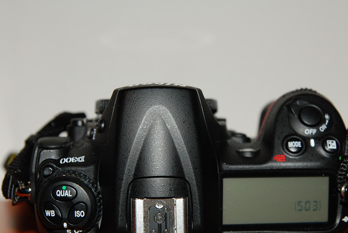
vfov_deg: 17.1
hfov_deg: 25.3
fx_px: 774
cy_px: 140
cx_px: 193
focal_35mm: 80
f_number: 5
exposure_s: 1/60
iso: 200
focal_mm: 42
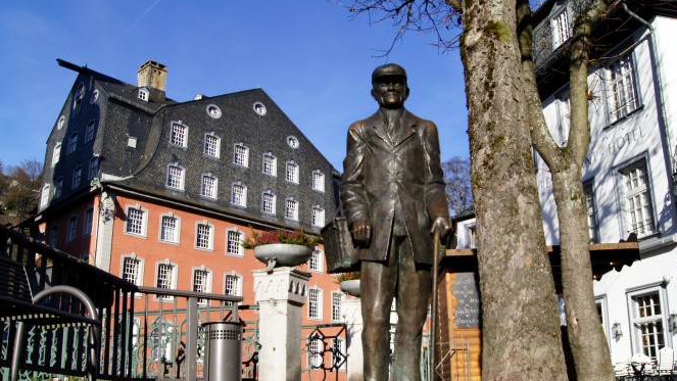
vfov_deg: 40.1
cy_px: 220
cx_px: 345
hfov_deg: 66.1
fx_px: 521
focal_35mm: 29
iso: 100
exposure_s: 1/100
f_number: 11
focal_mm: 18
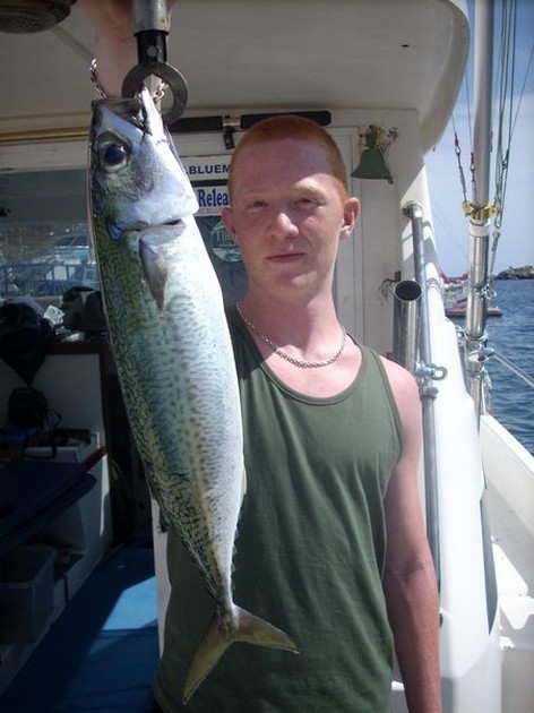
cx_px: 267
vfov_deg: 50.2
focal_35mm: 37
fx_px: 762
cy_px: 356
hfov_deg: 38.6
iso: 64
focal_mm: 6.2
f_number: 5.6
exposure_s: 1/310
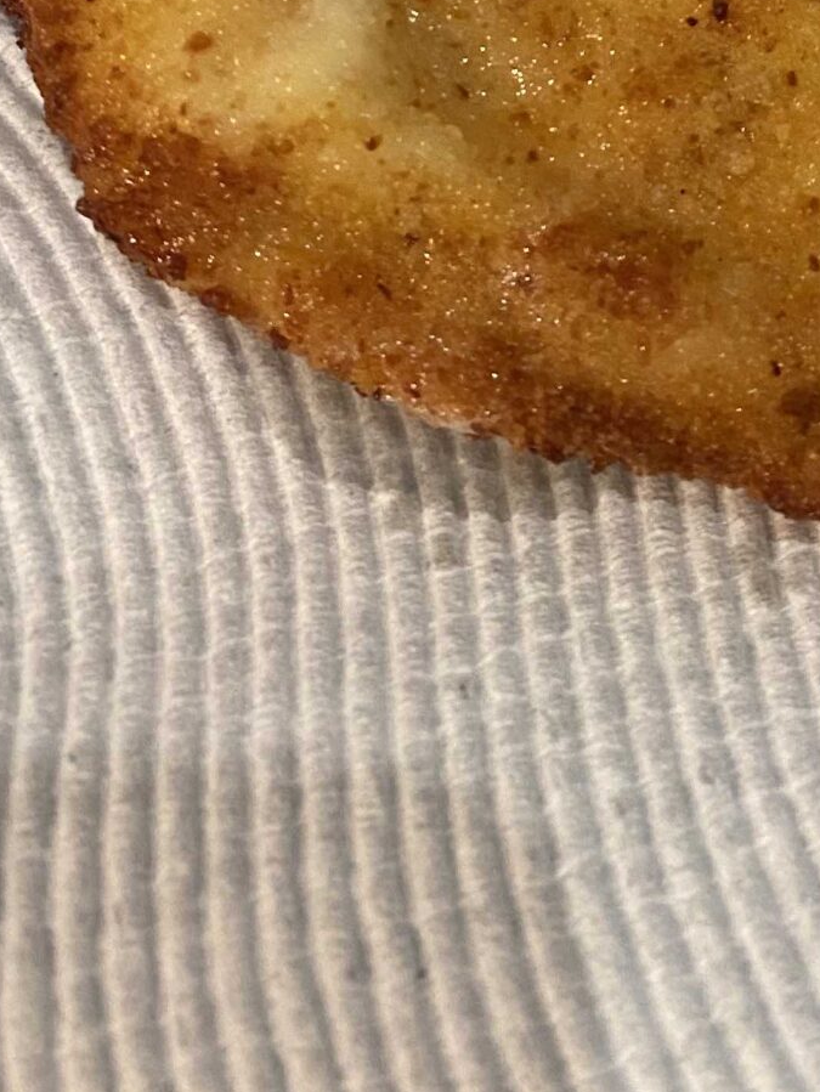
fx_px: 2336
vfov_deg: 22.5
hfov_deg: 19.2
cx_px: 863
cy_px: -456
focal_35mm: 74
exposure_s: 1/50
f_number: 1.8
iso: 250
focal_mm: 4.25
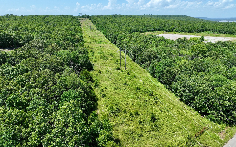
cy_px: 71
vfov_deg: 47.6
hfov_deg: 70.4
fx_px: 167
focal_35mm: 26
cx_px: 117
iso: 100
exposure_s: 1/1600
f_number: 2.8
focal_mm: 12.29
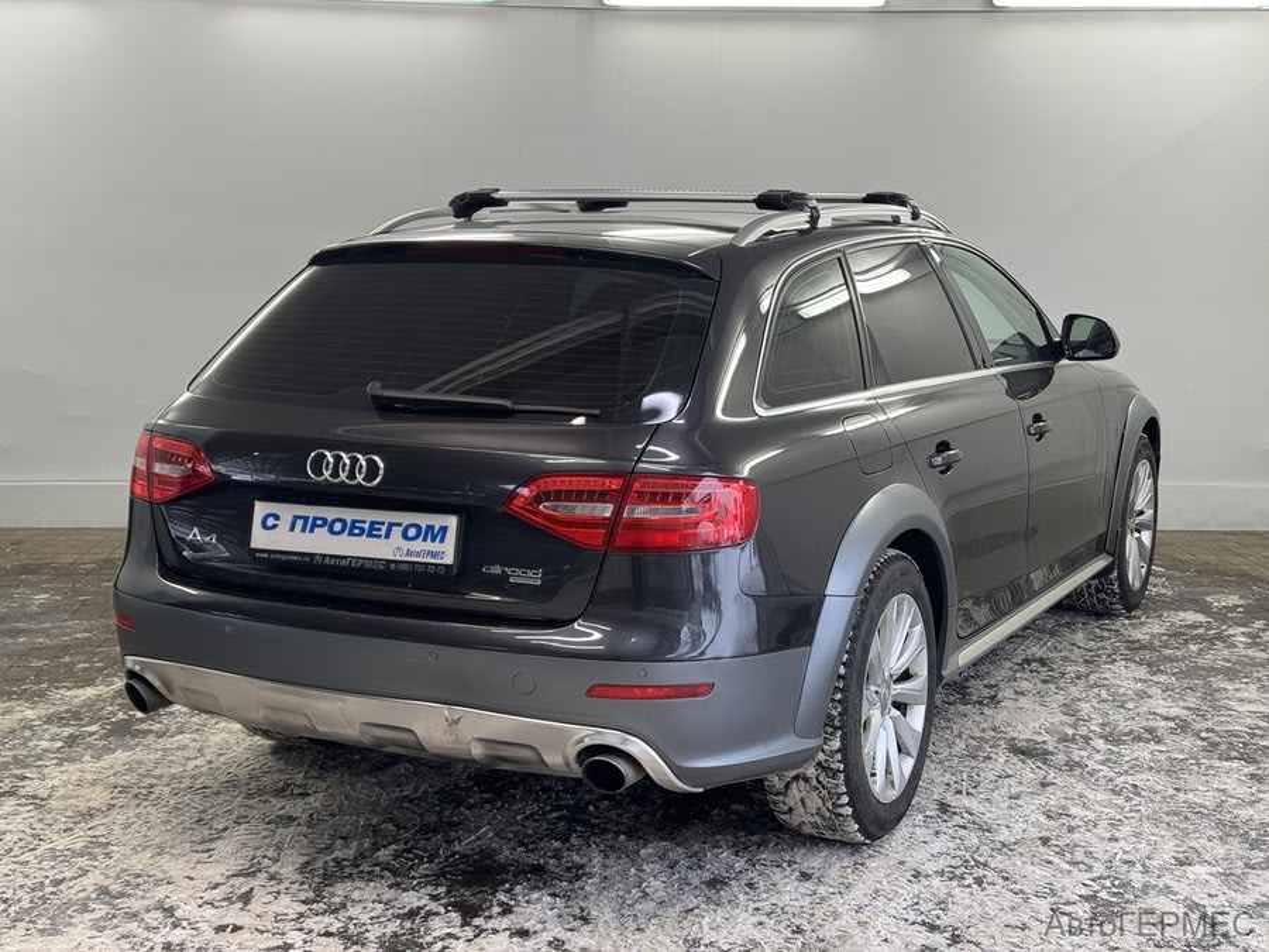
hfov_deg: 39.7
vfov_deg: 30.3
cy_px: 476
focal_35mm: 48
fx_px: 1760
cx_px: 634
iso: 64
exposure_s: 1/100
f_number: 1.78
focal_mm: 6.76
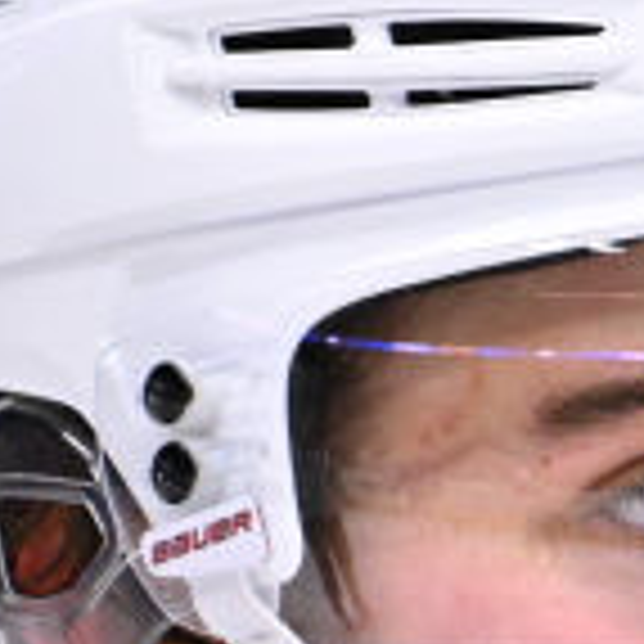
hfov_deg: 1.4
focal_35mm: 1219
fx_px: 25658
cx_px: 815
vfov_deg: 1.4
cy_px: 1016
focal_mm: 200
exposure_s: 1/1600
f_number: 2.8
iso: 2500
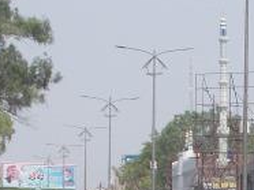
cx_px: 336
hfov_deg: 9.1
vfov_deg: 6.8
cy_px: 275
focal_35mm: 215
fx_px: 1576
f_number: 9.8
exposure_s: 1/100
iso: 80
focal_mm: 6.9
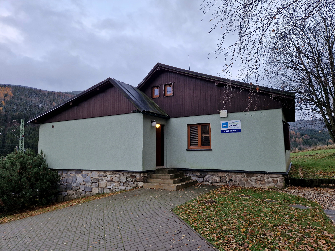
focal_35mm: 23
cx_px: 168
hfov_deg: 73.9
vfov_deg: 58.9
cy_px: 126
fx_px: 223
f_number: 1.8
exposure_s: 1/182
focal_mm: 5.4
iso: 80
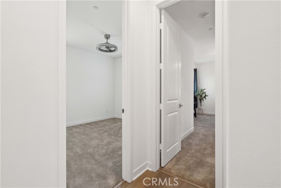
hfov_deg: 96.7
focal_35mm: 16
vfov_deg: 73.8
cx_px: 140
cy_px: 94
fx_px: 125
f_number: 11
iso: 800
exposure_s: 1/10
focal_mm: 16
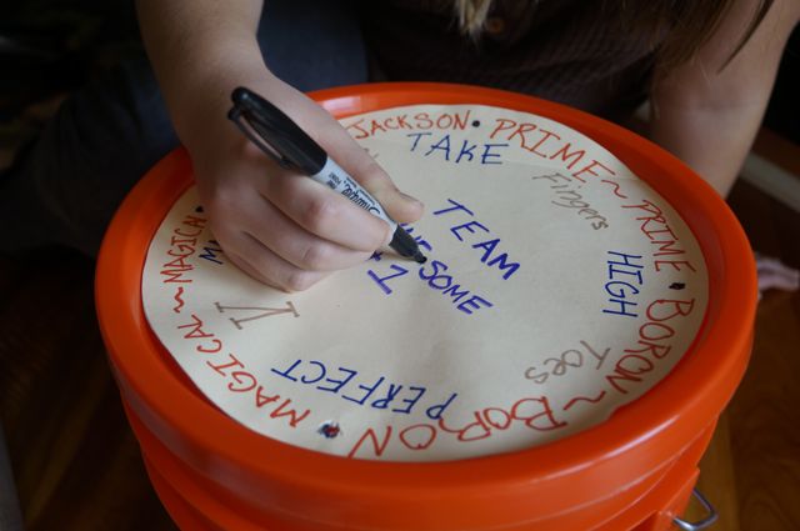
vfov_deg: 36.8
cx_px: 400
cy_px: 266
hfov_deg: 53.2
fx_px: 799
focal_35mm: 36
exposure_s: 1/80
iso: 100
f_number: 4.5
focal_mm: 24
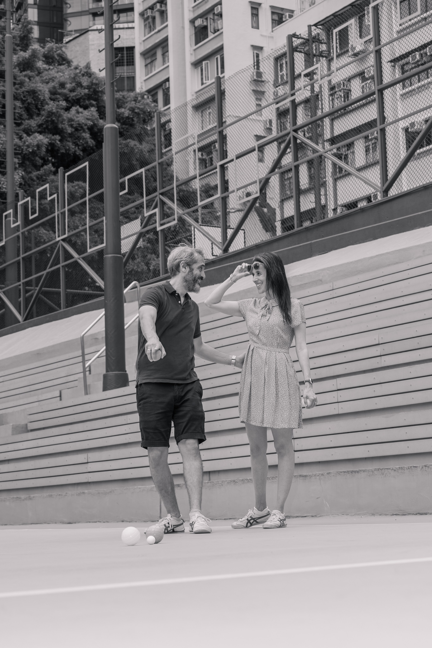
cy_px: 324
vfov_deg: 29.2
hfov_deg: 19.7
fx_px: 1242
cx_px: 216
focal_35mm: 69
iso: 100
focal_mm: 46
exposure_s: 1/250
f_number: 5
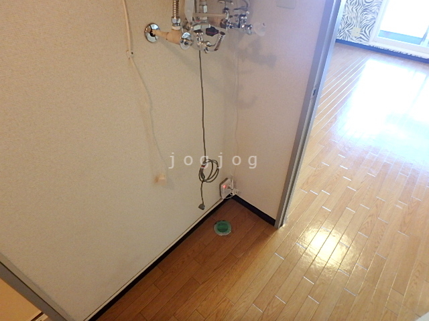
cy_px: 160
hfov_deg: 79.0
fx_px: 260
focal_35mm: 21
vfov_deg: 63.4
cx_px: 214
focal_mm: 3.7
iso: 320
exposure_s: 1/30
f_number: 3.5
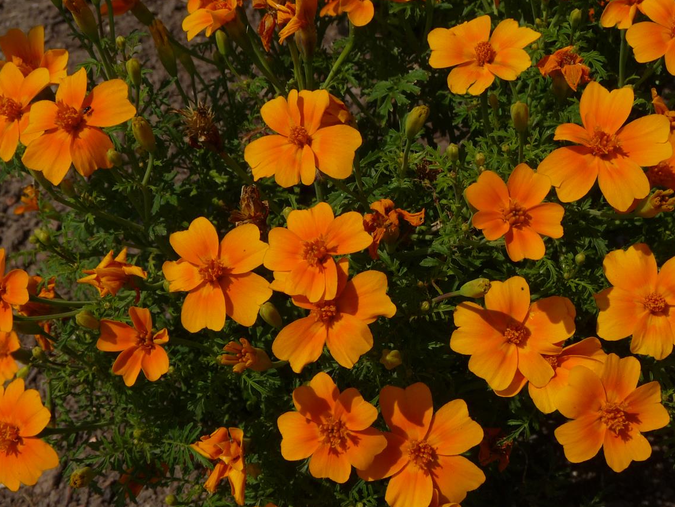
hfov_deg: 34.9
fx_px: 1073
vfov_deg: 26.5
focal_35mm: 55
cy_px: 305
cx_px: 367
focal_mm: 7.6
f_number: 10
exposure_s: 1/400
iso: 100
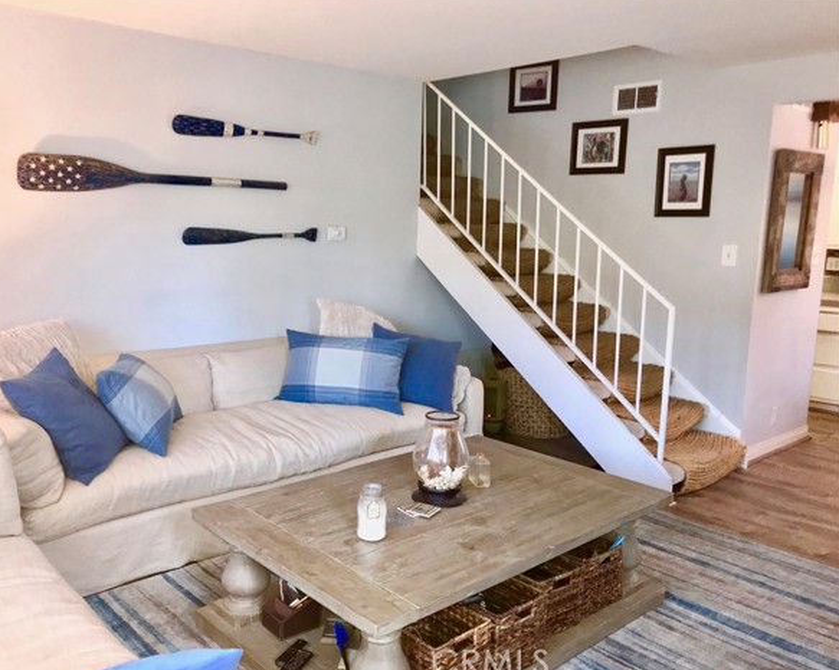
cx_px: 380
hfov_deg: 58.7
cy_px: 338
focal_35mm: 30
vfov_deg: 48.5
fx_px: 745
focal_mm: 3.99
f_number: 1.8
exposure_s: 1/30
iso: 64
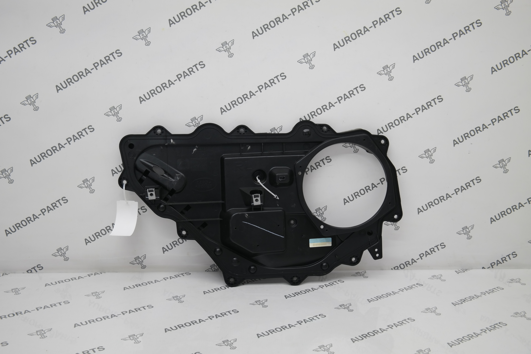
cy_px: 177
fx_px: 605
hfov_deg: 47.4
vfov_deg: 32.6
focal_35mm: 41
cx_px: 266
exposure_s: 1/60
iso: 200
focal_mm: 27
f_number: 4
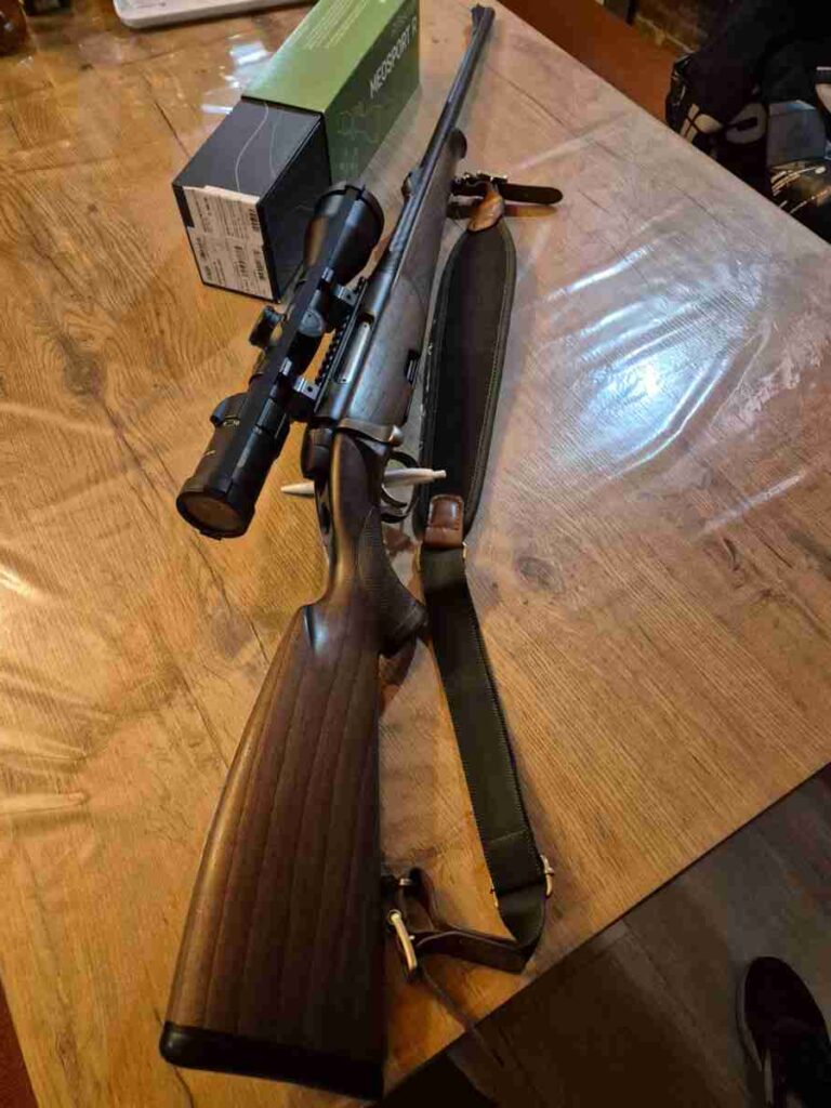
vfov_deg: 73.9
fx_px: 736
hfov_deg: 58.9
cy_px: 554
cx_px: 416
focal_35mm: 23
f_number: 1.8
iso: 1000
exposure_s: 1/100
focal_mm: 5.4
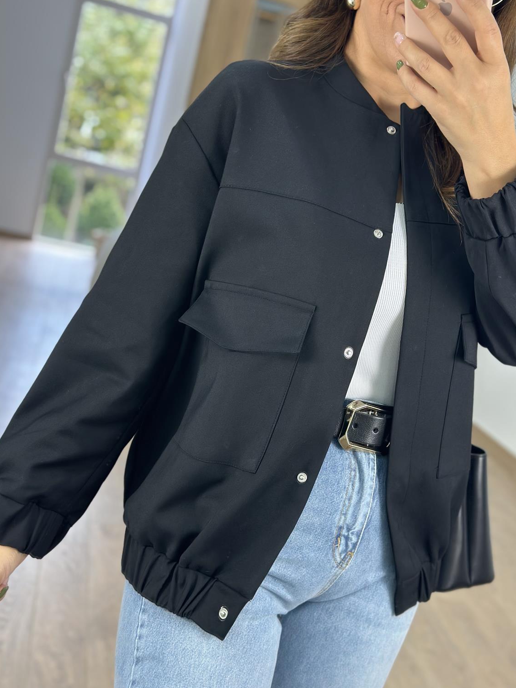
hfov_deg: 28.6
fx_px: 1014
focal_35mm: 51
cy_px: 327
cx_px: 251
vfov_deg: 37.5
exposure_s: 1/100
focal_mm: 6.86
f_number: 1.78
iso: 125
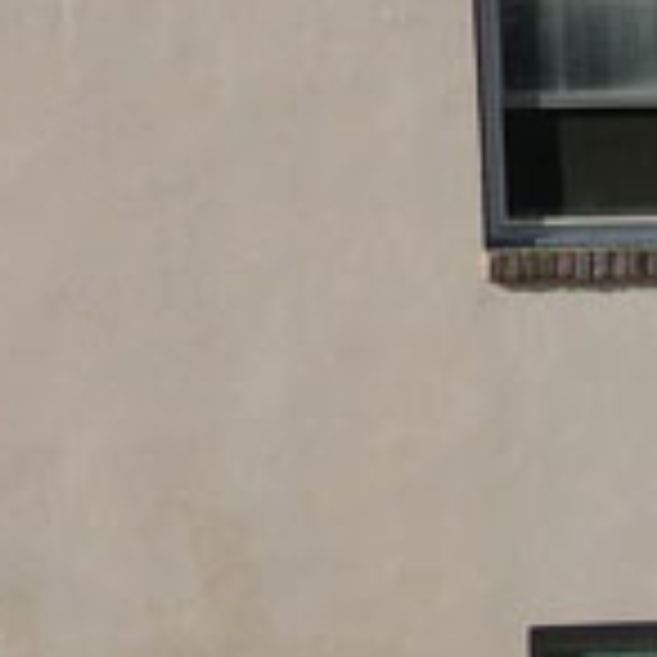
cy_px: 16
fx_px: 3457
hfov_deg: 10.6
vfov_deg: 10.8
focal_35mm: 161
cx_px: -252
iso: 100
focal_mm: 8
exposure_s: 1/313
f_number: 7.6
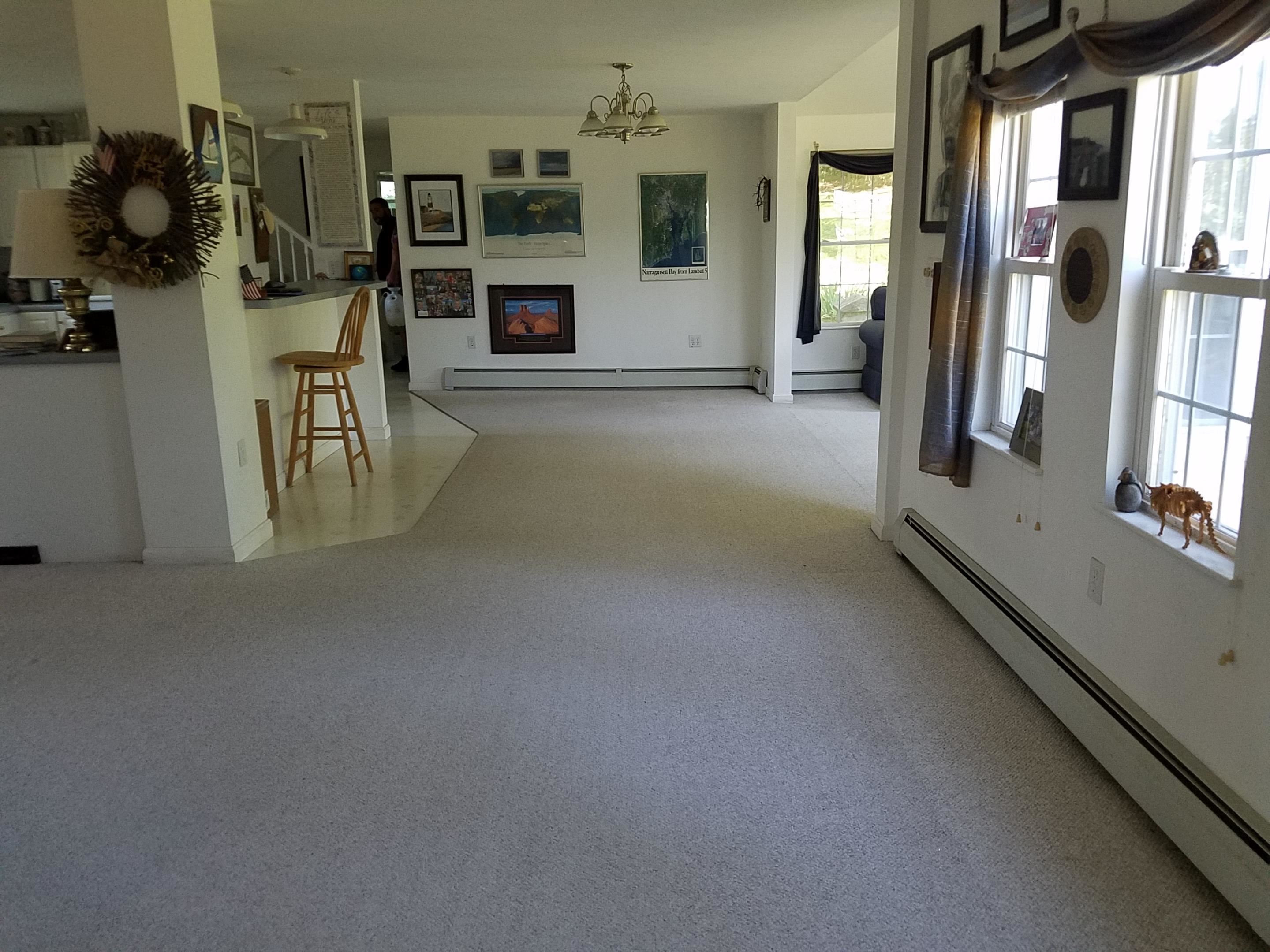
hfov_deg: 67.3
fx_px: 954
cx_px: 635
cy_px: 476
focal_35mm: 26
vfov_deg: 53.1
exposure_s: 1/60
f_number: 1.7
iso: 125
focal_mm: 4.2
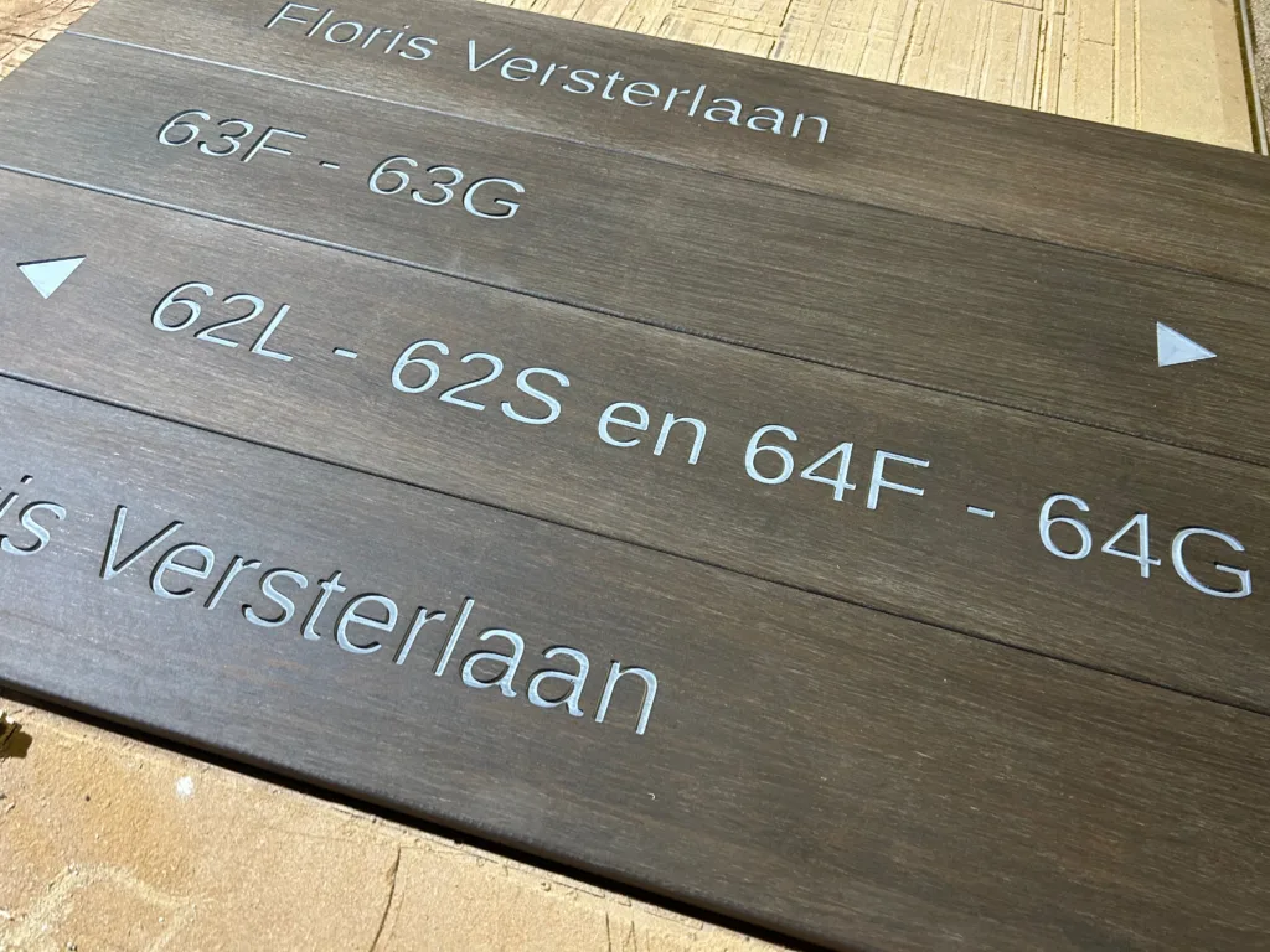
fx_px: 954
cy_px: 476
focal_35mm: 26
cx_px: 635
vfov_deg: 53.1
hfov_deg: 67.3
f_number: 1.5
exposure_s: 1/50
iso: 200
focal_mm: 5.7
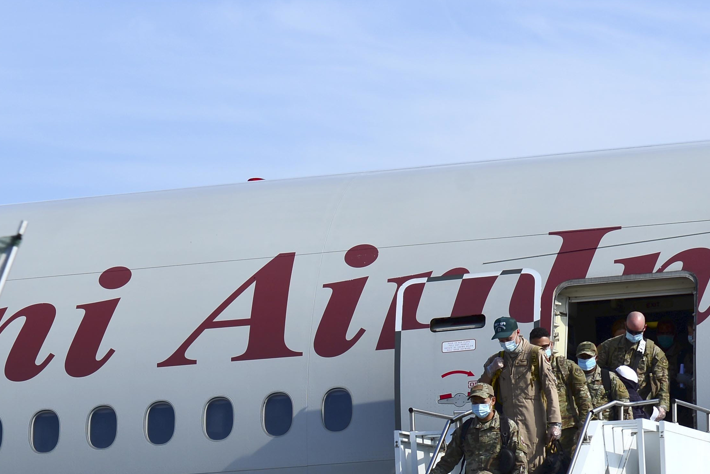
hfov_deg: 10.7
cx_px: 172
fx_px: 3767
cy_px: 629
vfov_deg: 7.1
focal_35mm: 191
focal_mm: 70
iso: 100
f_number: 8
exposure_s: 1/500
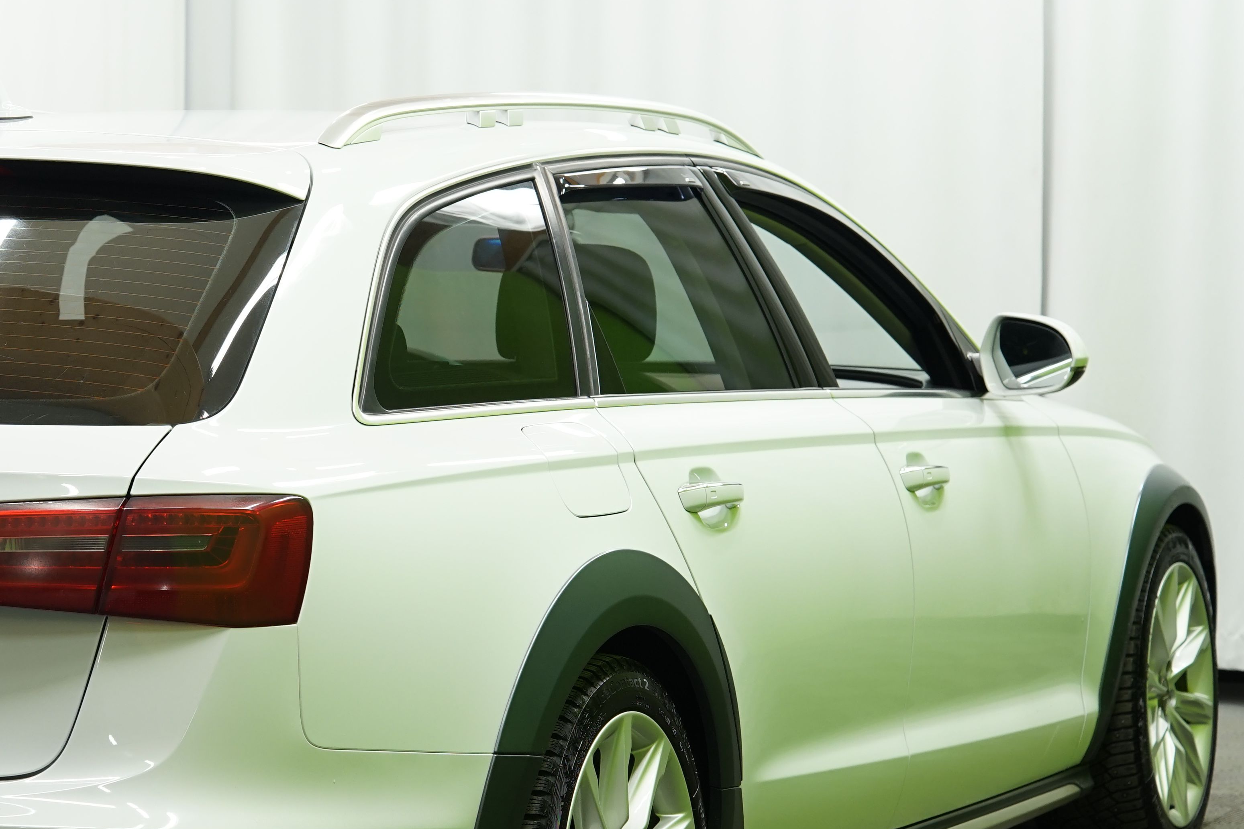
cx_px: 215
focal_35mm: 122
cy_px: 492
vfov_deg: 11.2
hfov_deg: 16.6
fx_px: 4216
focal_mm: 63
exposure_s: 1/15
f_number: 5.6
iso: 500
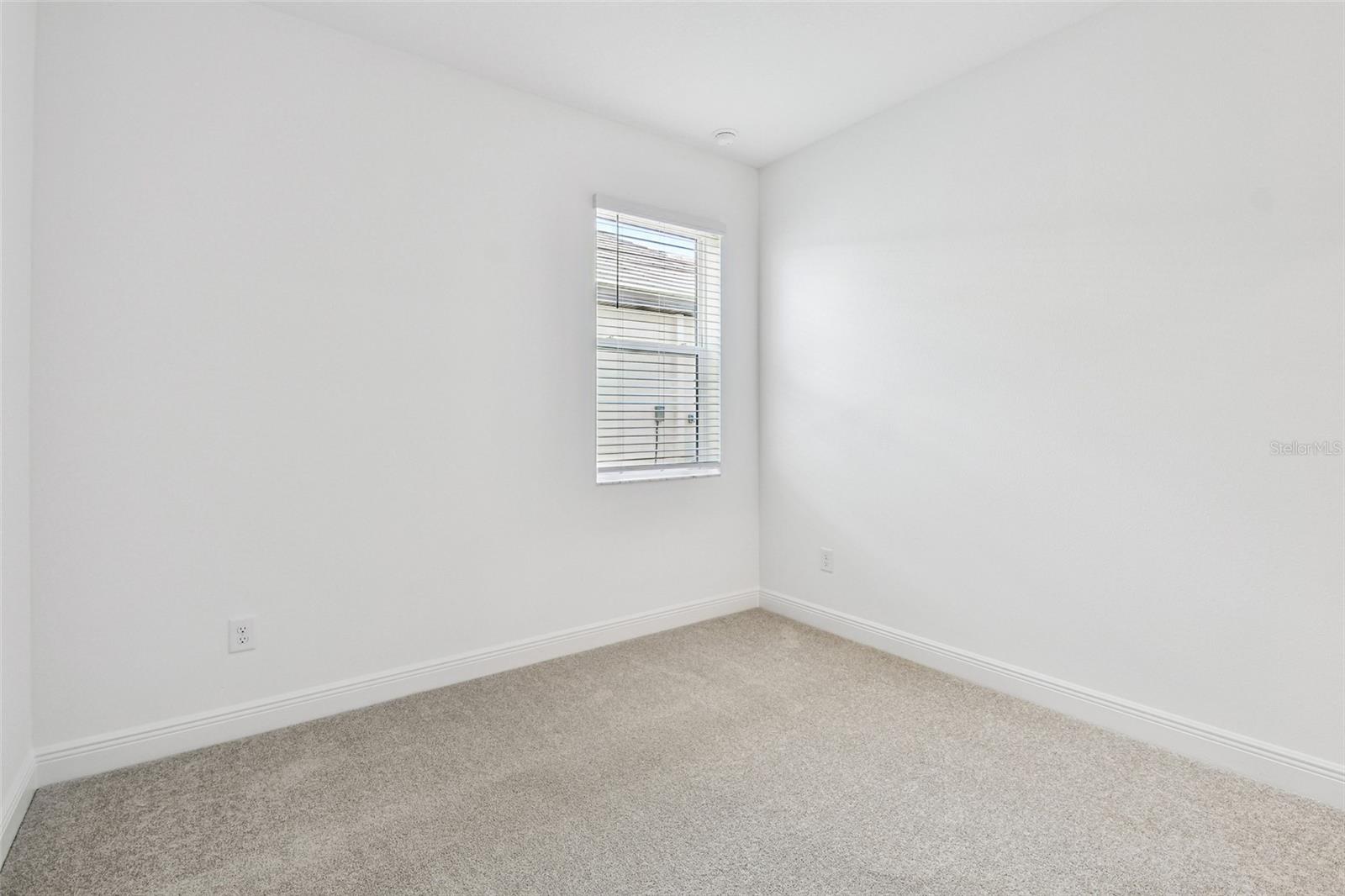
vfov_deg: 77.3
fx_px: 560
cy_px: 448
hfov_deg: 100.4
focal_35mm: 15
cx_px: 672
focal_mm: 10
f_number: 7.1
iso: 100
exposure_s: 1/50
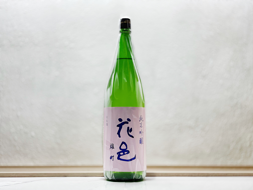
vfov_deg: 28.0
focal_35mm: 52
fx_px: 380
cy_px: 95
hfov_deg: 36.8
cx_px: 126
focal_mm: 6
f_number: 2
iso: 100
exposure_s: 1/100
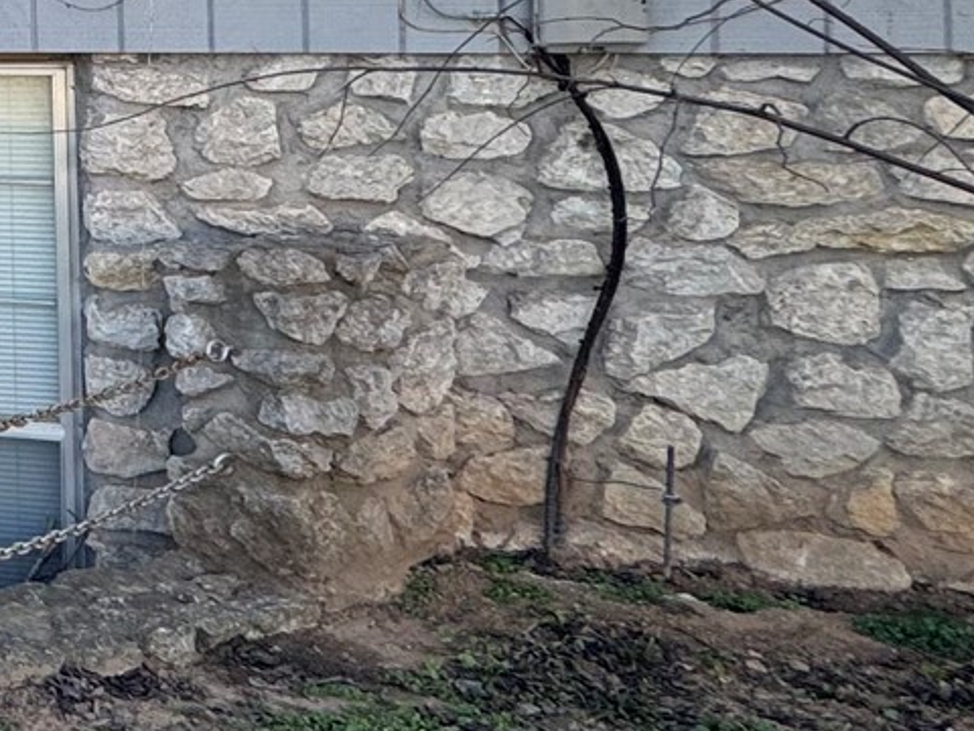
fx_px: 1576
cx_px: -897
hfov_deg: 20.2
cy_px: -41
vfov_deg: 24.6
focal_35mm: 56
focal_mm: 2.22
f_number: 2.2
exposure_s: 1/254
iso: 40
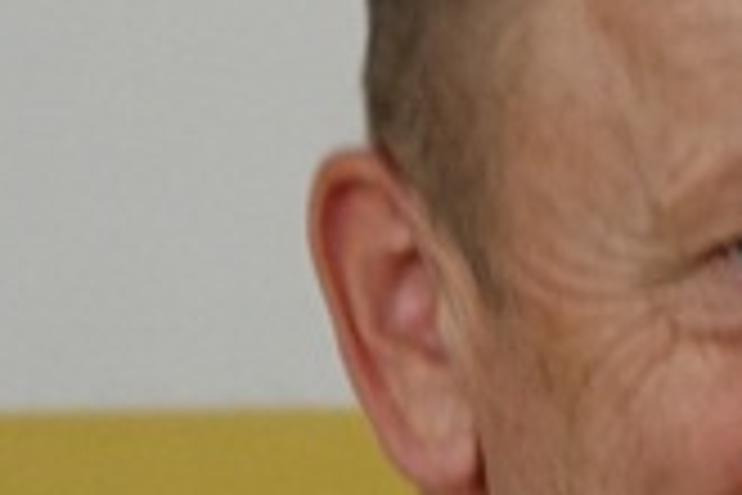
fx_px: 9583
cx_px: 1473
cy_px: 878
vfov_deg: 2.9
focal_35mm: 465
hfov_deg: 4.4
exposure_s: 1/80
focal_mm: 25.71
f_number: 2.8
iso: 400
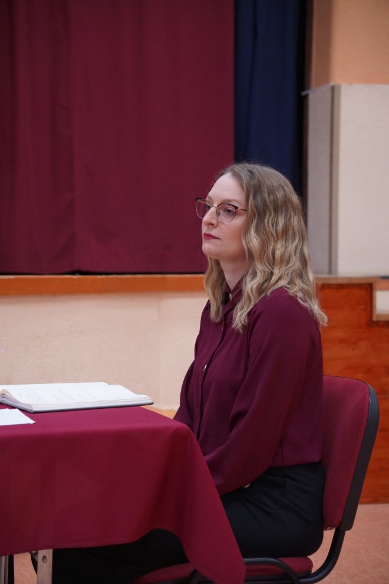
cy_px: 292
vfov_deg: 27.0
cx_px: 194
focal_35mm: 75
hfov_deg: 18.2
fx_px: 1216
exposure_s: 1/125
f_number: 3.5
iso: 2000
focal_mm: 50
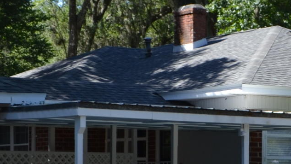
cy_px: 184
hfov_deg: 15.9
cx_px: 240
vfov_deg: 9.0
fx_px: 1034
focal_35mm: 134
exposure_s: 1/160
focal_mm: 18
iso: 100
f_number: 6.3
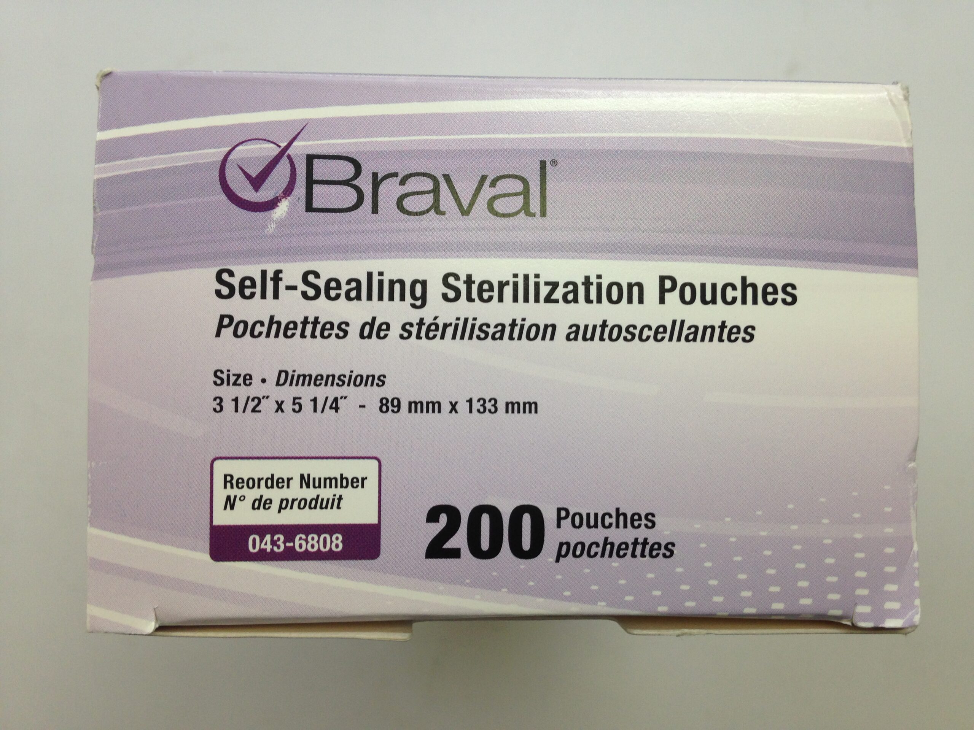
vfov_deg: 42.9
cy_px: 365
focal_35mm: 33
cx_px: 487
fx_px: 929
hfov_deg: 55.4
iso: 64
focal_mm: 4.12
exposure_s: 1/60
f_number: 2.4
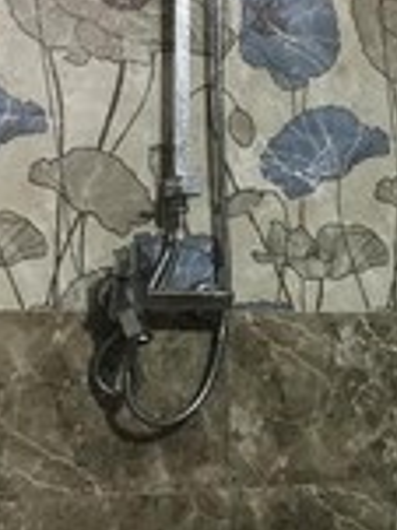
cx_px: 425
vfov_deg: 21.3
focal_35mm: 92
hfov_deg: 15.6
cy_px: 347
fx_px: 1409
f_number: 2.2
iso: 200
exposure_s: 1/20
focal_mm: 4.15
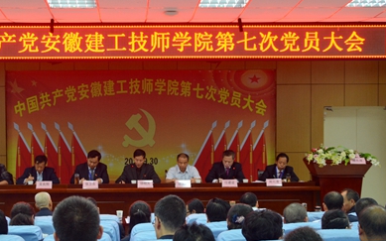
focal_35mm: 55
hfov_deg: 36.7
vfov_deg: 23.5
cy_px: 141
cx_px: 143
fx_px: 579
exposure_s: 1/40
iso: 800
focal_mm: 28
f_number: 4
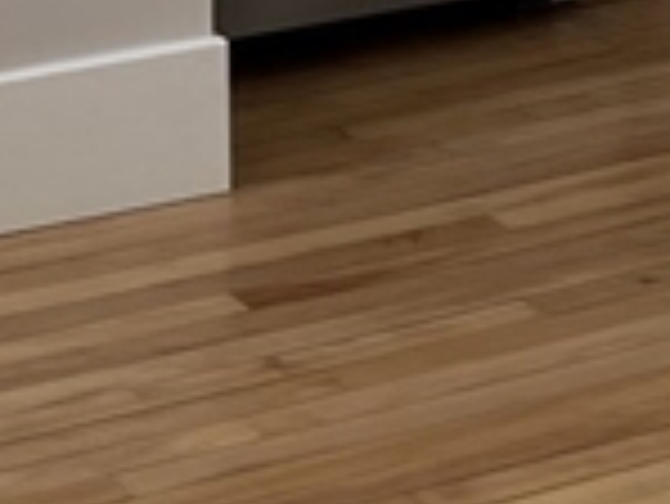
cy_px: -810
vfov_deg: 7.6
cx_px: 301
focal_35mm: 179
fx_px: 3467
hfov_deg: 11.0
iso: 40
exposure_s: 1/273
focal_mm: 5.7
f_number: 1.5
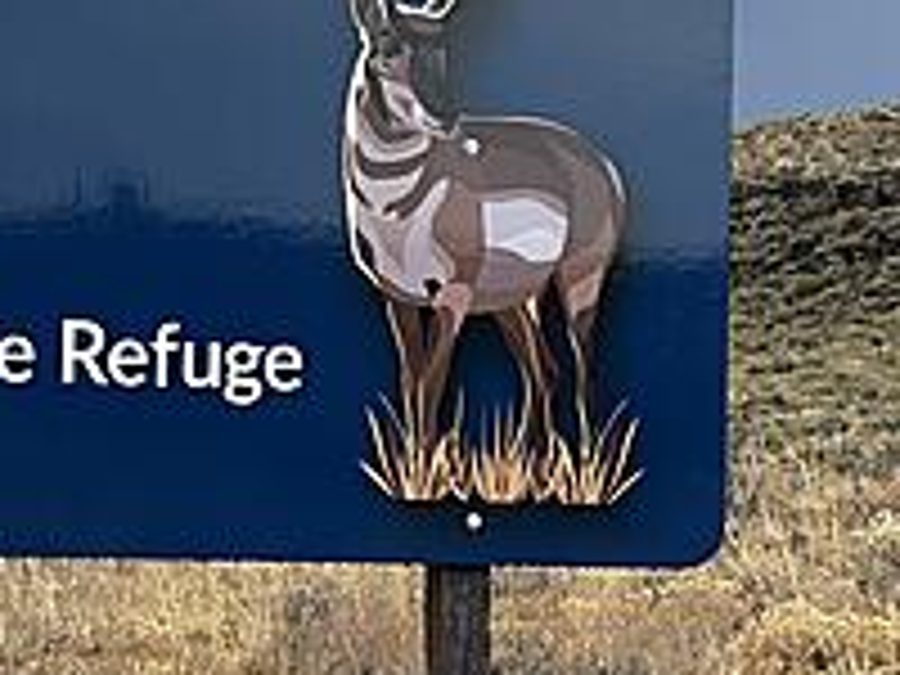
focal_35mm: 154
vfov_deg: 9.6
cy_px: 302
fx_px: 4004
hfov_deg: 12.7
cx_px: 36
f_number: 2.8
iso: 32
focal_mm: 9
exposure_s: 1/154
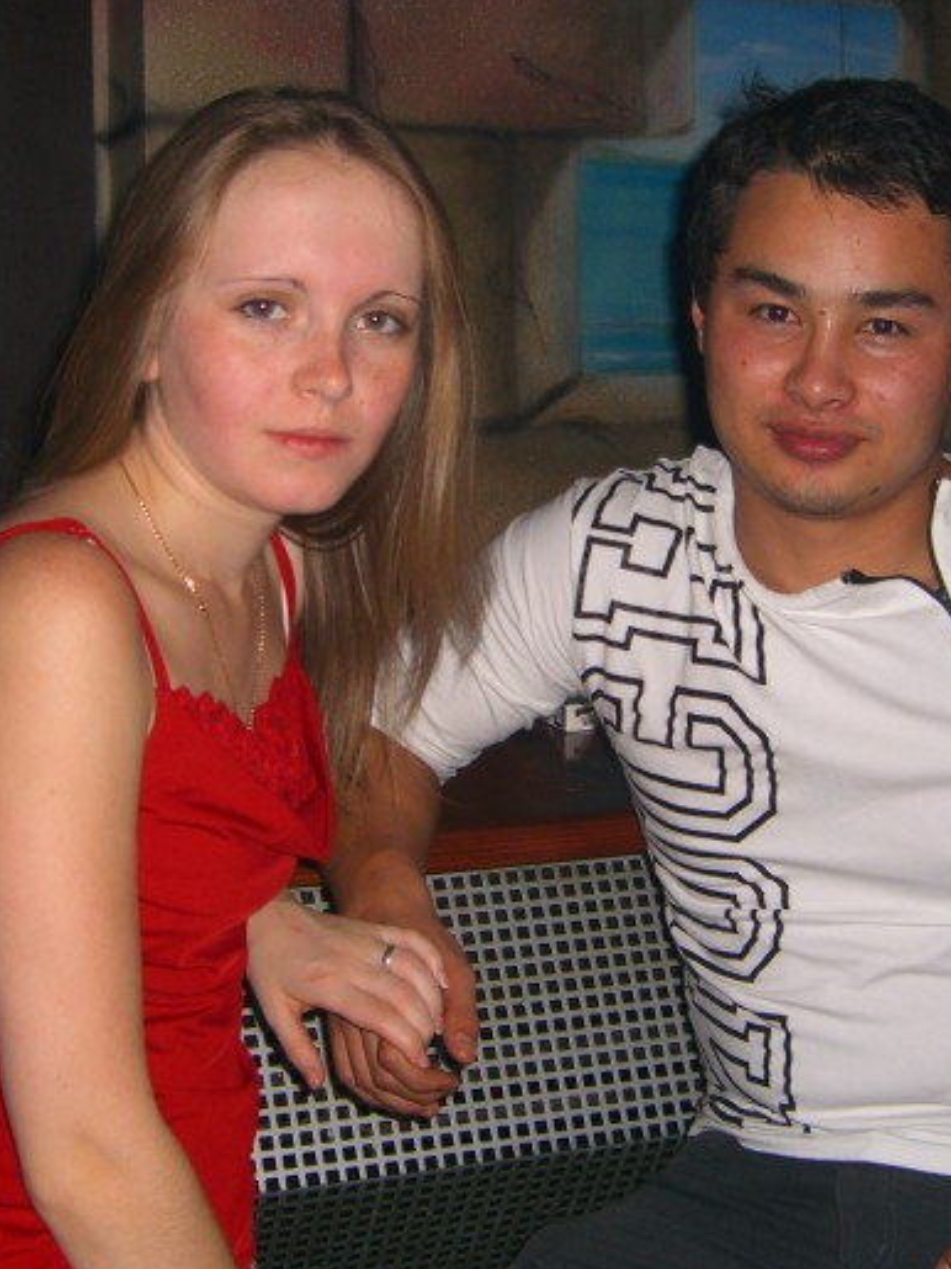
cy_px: 611
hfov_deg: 24.8
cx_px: 508
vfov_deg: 32.7
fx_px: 2162
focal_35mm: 59
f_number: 2.8
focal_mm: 7.9
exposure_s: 1/60
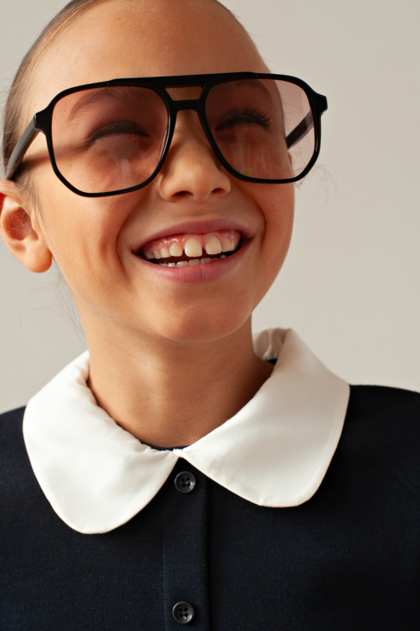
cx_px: 198
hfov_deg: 21.9
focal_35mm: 62
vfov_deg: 32.4
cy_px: 321
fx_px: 1086
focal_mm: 50
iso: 500
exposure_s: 1/125
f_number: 5.6
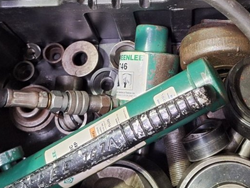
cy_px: 31
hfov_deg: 28.7
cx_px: 174
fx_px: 484
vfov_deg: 21.6
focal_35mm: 67
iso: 500
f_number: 1.8
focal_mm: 5.54
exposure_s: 1/20
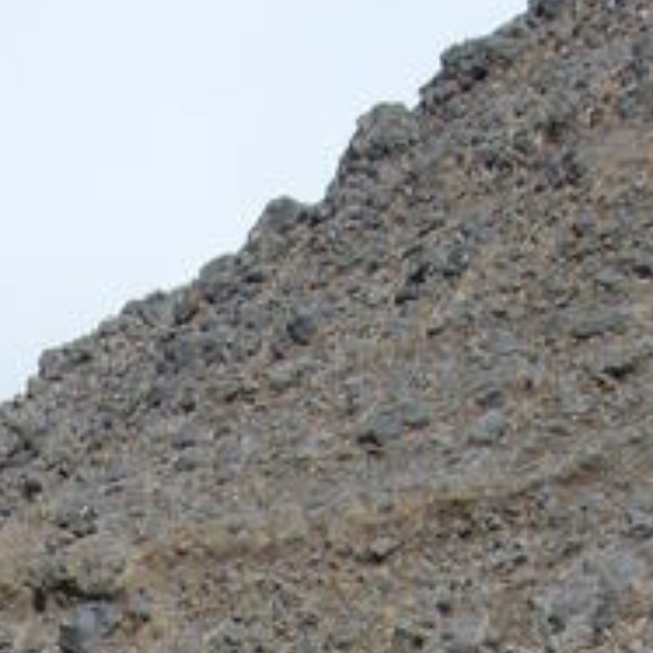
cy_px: 1736
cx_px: -126
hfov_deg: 10.2
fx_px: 3607
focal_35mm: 169
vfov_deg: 9.0
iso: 100
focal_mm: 7.5
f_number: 5.4
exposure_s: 1/276
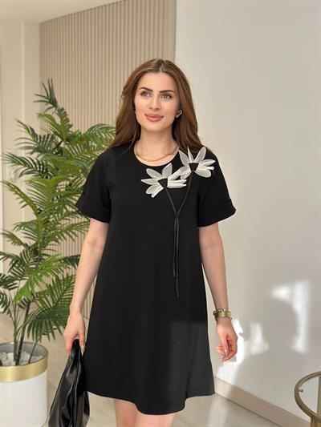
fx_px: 593
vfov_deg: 39.6
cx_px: 160
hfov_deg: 30.3
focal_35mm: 48
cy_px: 214
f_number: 1.78
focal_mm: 6.86
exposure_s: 1/285
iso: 80
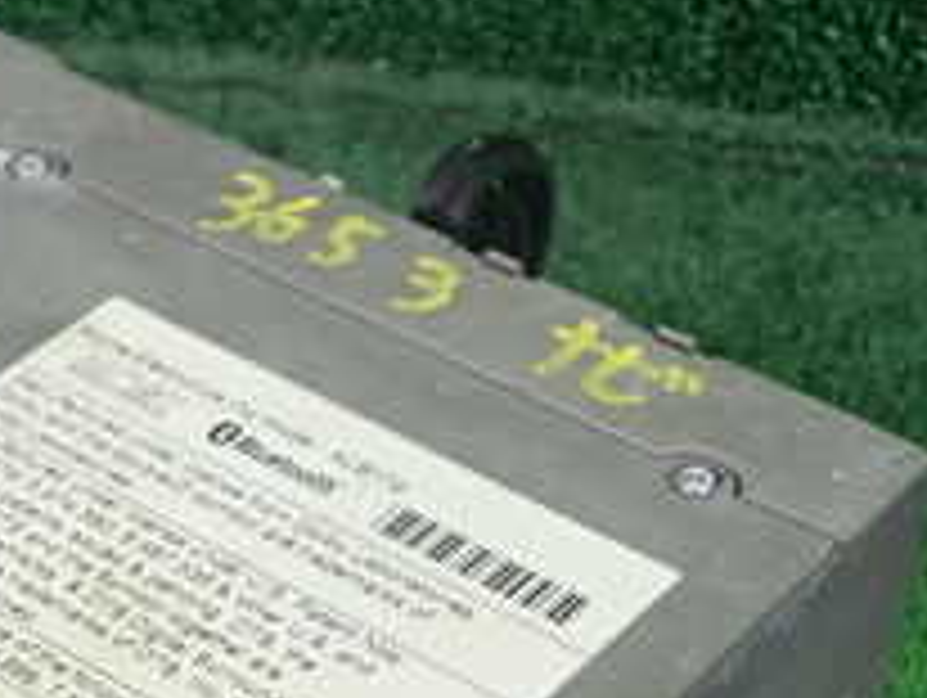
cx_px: 58
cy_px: 833
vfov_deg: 15.4
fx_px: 2493
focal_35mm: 93
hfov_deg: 20.5
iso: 320
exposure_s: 1/30
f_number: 2.4
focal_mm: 5.79
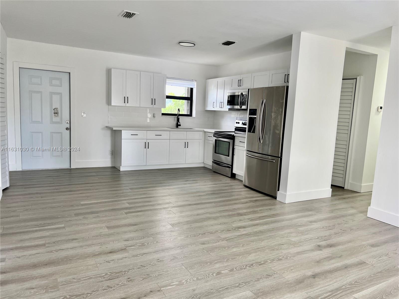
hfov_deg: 67.3
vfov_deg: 53.1
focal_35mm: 26
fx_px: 300
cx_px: 200
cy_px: 150
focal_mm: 5.7
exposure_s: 1/121
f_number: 1.5
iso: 100
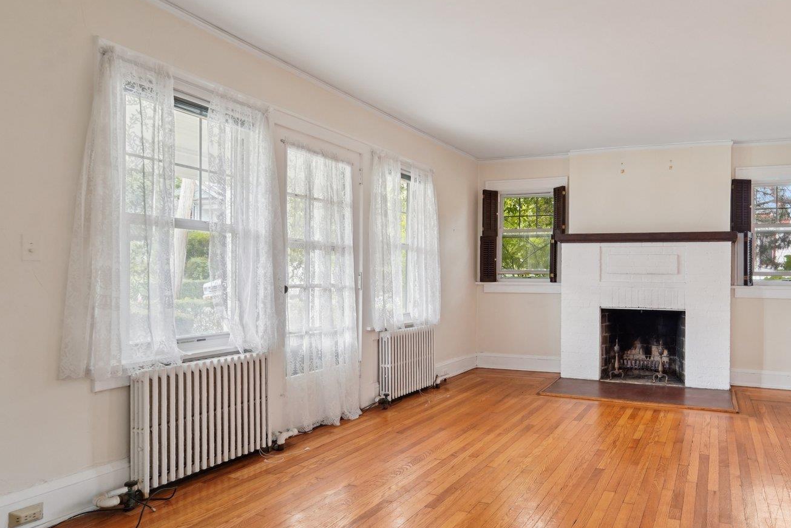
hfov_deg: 75.9
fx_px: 483
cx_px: 534
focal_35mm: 22
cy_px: 295
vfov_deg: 57.1
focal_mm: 14
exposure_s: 1/10
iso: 400
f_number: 8
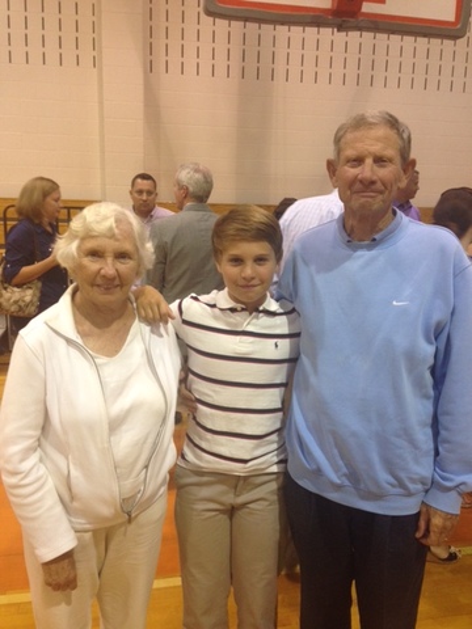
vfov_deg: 55.4
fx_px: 600
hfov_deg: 42.9
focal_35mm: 33
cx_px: 236
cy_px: 314
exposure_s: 1/20
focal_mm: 4.12
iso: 100
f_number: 2.4
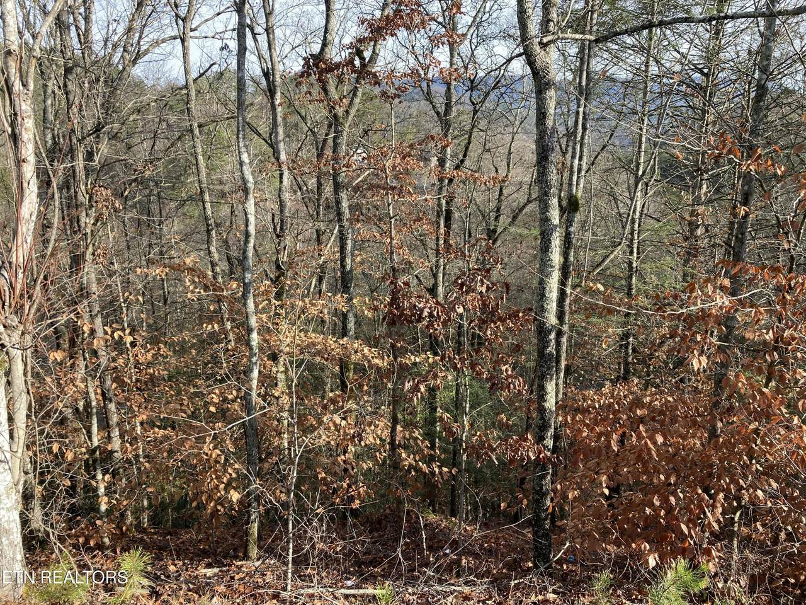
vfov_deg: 49.7
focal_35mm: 28
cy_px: 302
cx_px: 403
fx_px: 652
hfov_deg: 63.4
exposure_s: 1/466
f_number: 1.8
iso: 20
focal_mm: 3.99
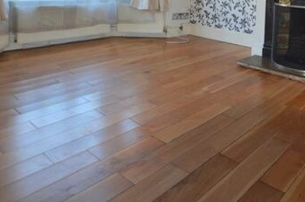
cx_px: 256
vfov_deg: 37.5
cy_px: -2
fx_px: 262
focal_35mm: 31
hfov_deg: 54.9
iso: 400
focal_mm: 10
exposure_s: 1/60
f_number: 4
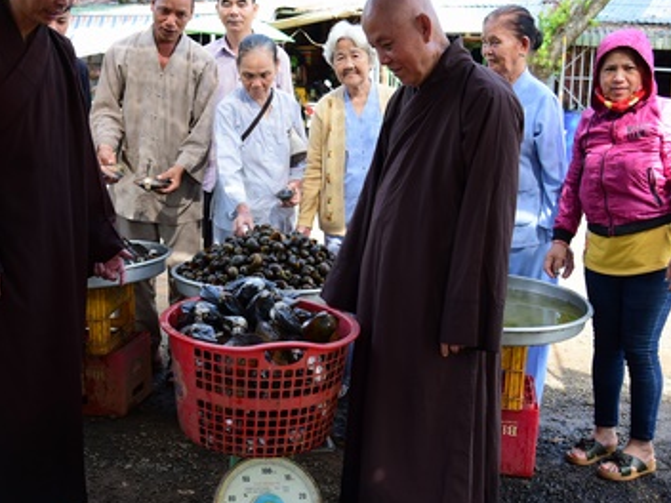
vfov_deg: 30.3
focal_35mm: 48
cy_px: 238
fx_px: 930
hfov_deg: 39.5
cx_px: 274
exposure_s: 1/320
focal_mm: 27
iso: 320
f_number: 4
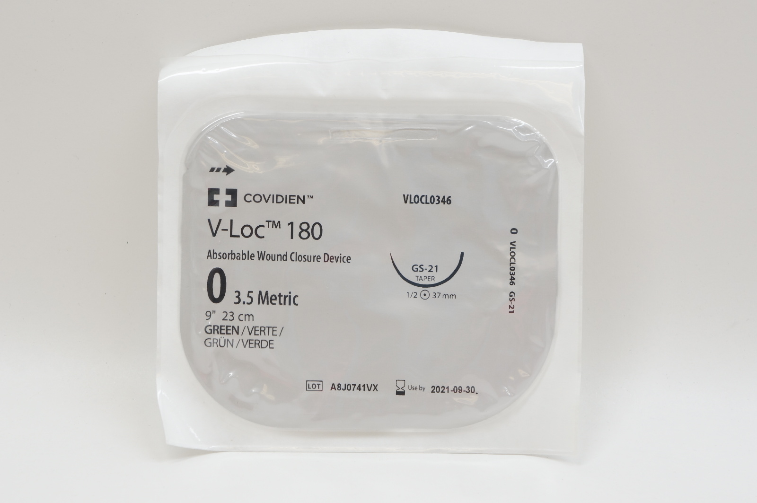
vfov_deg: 17.1
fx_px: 1670
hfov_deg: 25.5
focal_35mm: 80
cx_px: 378
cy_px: 252
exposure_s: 1/60
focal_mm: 53
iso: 400
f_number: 7.1
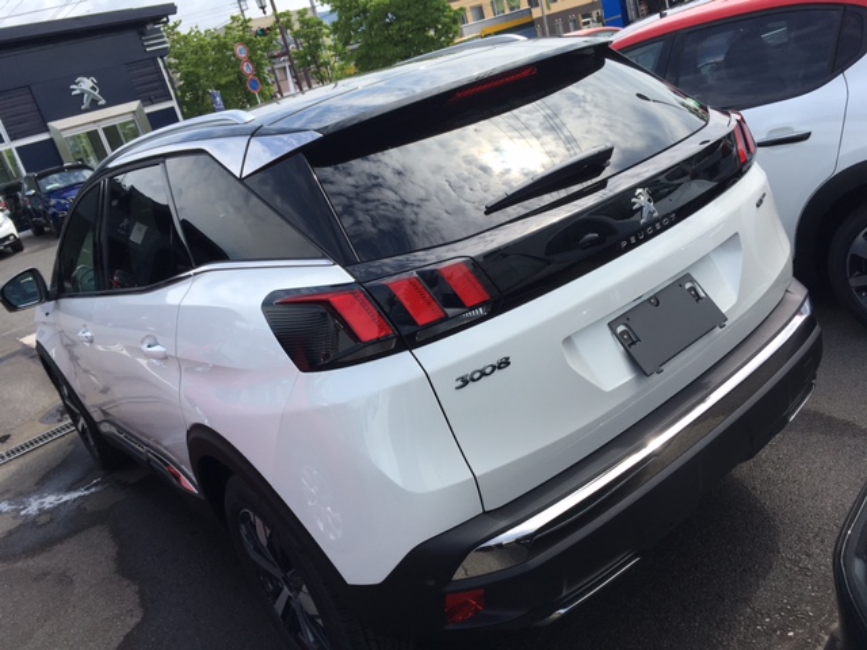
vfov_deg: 48.2
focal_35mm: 29
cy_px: 325
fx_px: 726
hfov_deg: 61.7
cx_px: 434
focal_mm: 4.15
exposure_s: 1/1012
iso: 25
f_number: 2.2
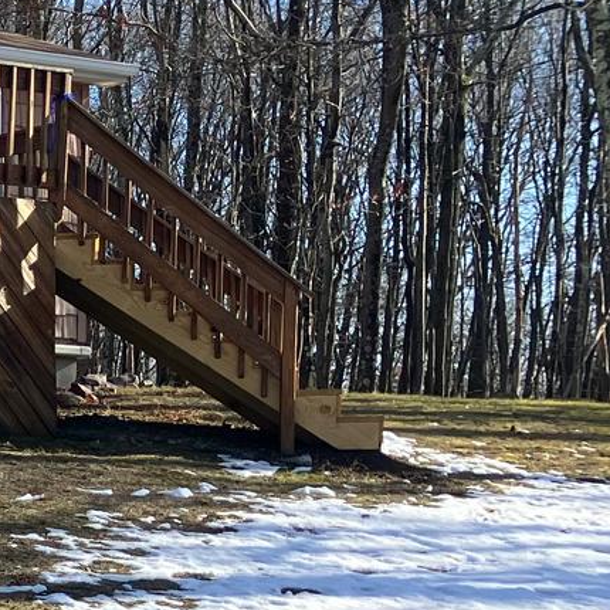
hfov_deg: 12.1
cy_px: 550
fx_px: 2353
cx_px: -820
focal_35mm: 118
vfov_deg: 14.6
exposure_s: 1/665
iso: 32
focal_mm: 3.99
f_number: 1.8
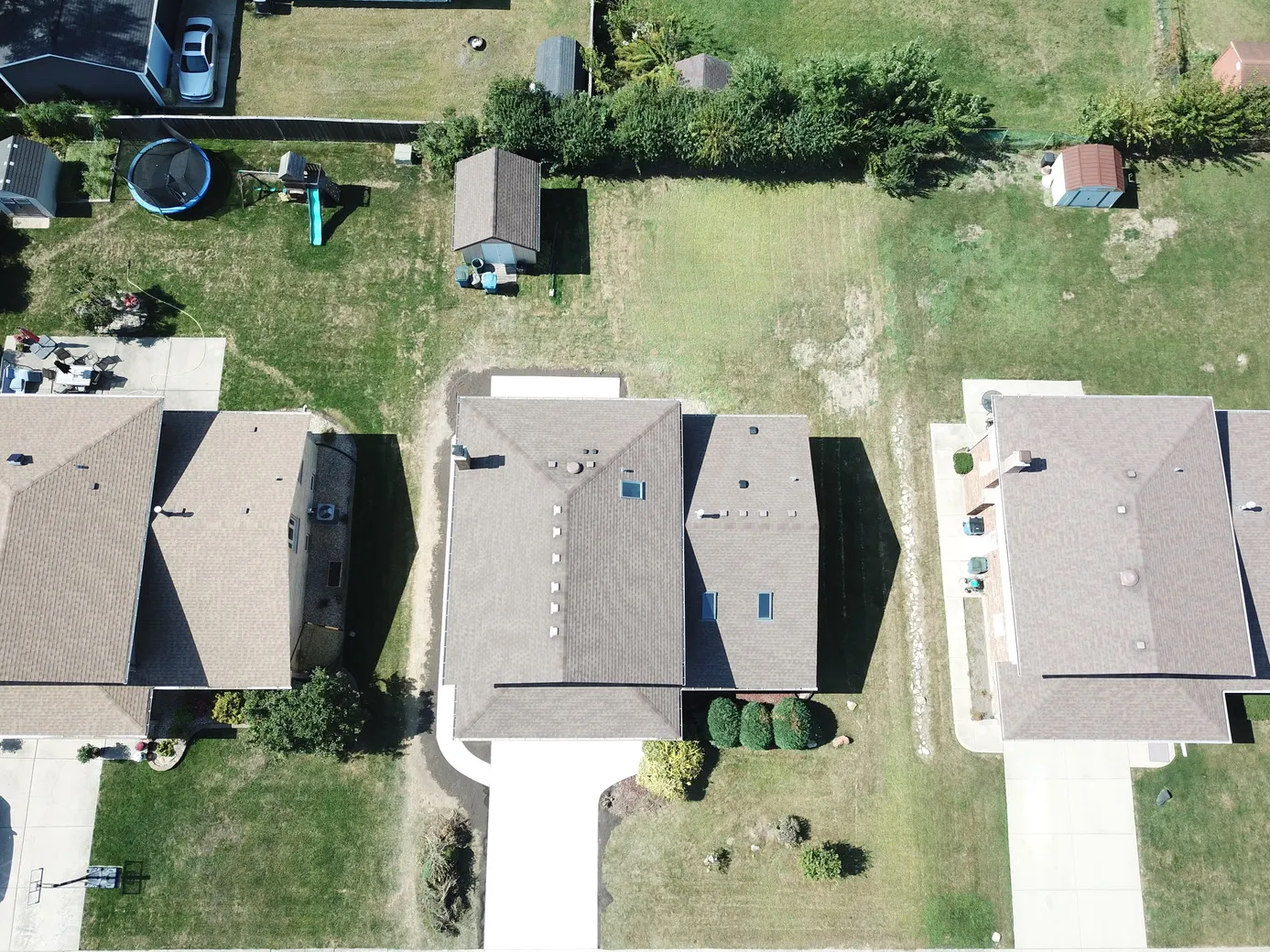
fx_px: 990
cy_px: 476
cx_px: 655
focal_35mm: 27
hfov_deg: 65.3
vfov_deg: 51.3
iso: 100
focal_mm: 4.73
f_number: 2.2
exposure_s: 1/578
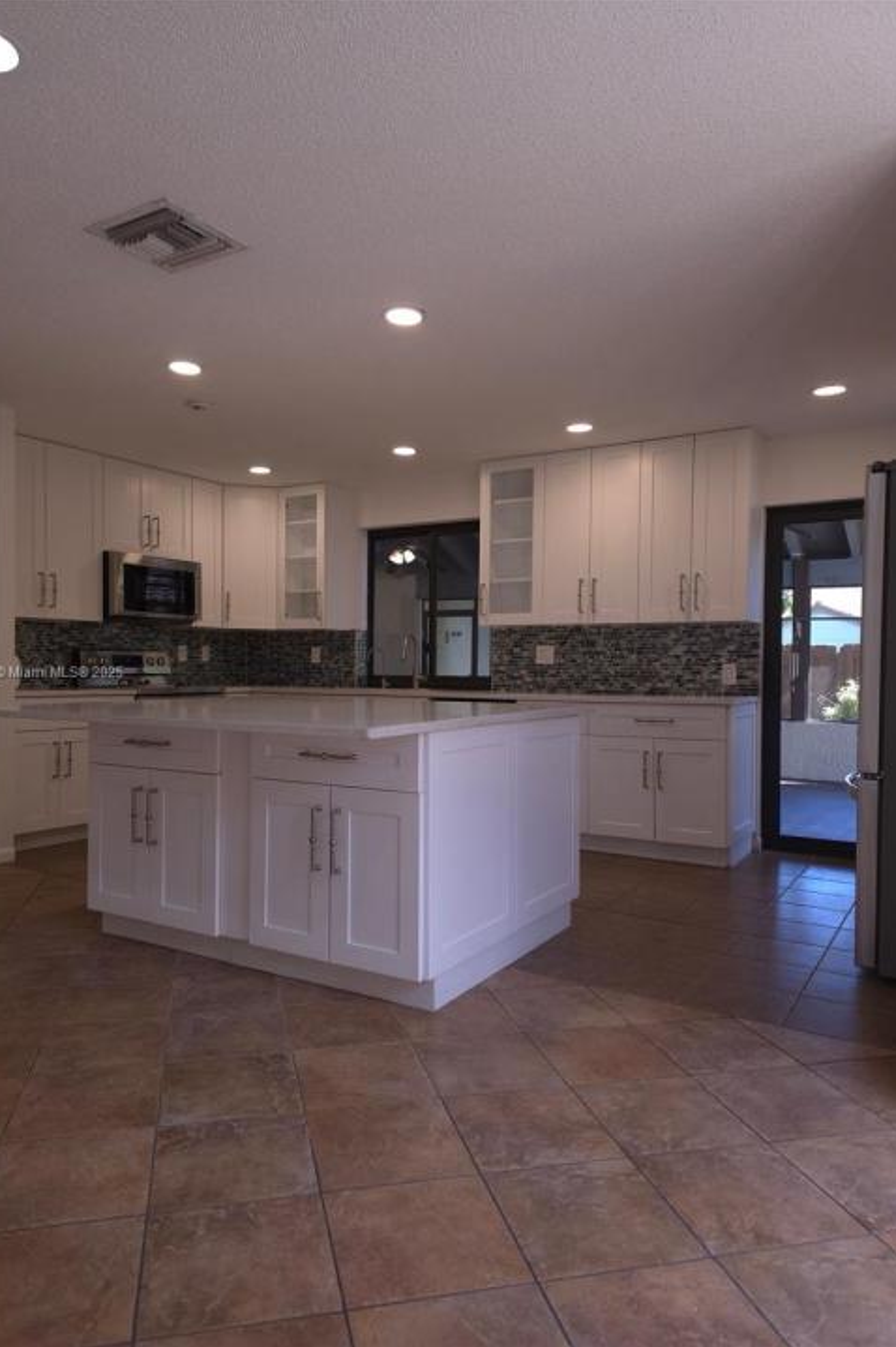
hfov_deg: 53.1
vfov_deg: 73.8
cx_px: 424
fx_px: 897
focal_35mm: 24
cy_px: 674
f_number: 1.7
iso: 40
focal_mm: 6.3
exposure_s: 1/60
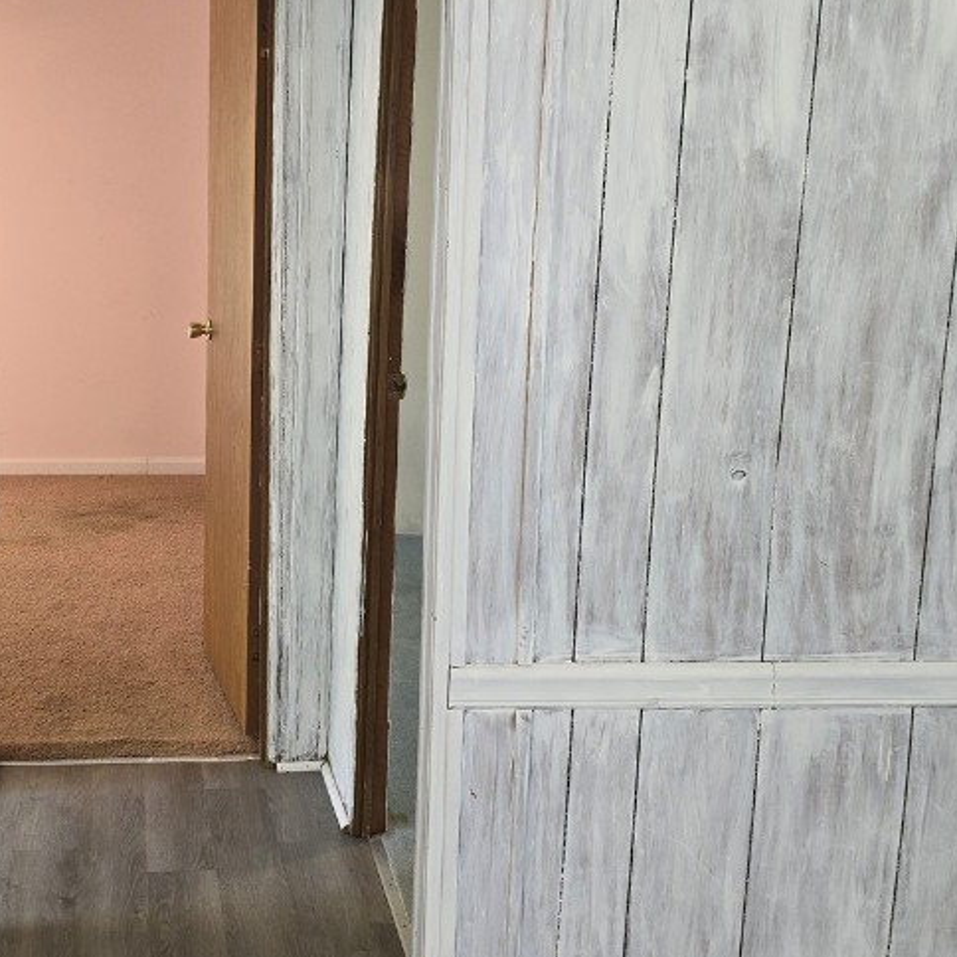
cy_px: 370
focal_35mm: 43
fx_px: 1345
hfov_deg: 38.2
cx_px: 245
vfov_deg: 39.0
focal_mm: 6.3
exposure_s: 1/30
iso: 100
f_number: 1.7
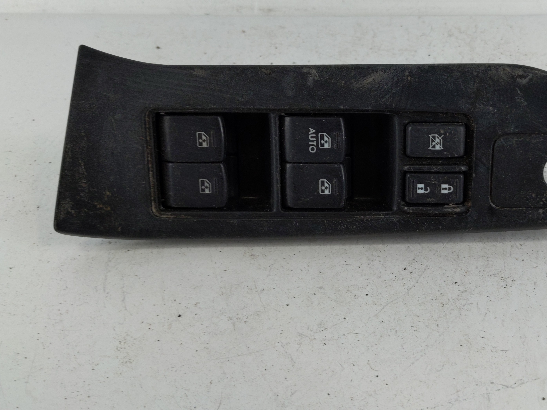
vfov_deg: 39.4
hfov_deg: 50.5
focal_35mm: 36
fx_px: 569
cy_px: 158
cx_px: 363
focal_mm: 4.38
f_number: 1.73
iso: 62
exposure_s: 1/124
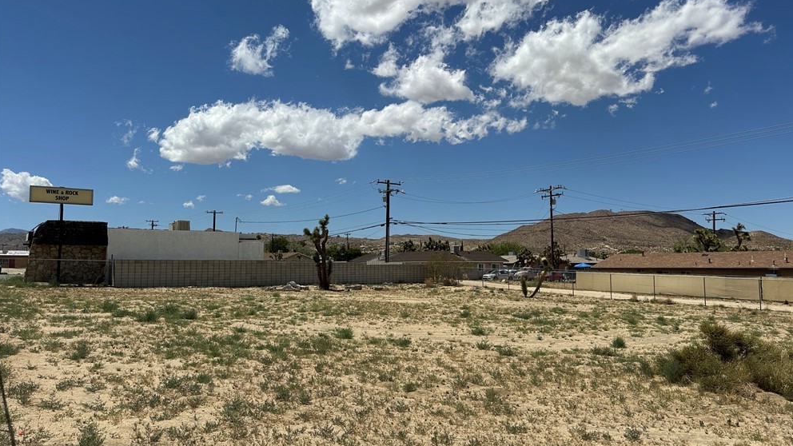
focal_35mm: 27
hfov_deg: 69.9
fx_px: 568
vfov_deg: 42.9
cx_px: 405
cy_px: 235
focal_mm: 6.86
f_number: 1.78
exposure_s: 1/10753
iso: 80
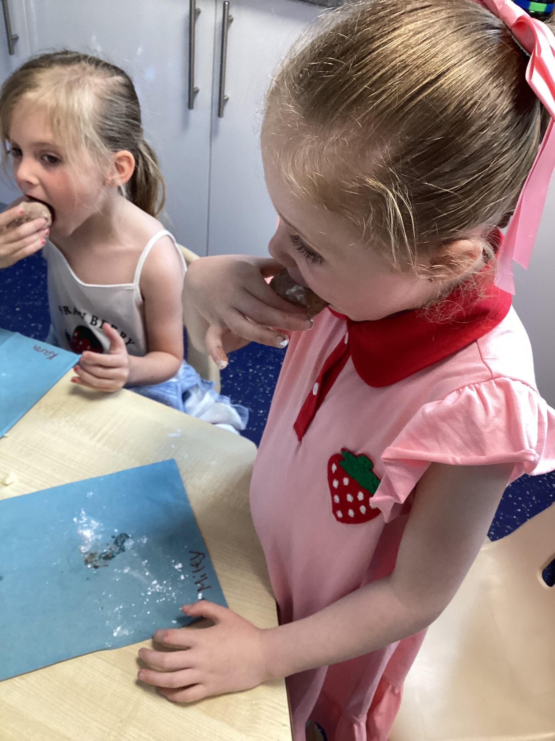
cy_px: 370
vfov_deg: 58.4
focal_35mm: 31
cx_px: 278
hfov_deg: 45.4
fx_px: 663
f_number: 2.4
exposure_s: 1/50
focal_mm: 3.3
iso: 160
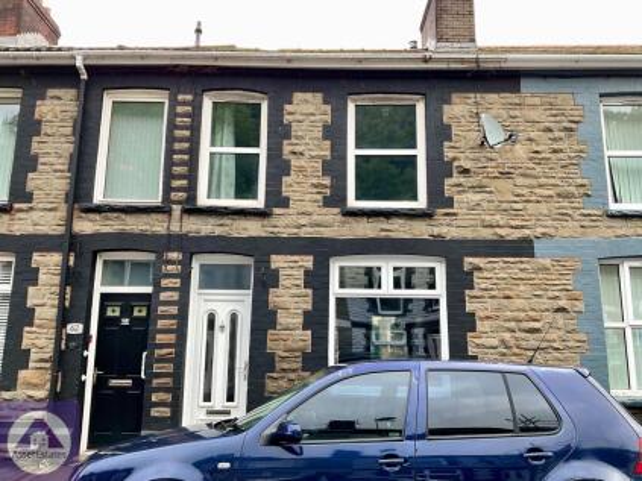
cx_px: 321
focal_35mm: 29
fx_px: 538
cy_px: 240
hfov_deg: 61.7
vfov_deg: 48.2
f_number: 1.8
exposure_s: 1/122
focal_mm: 3
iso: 20
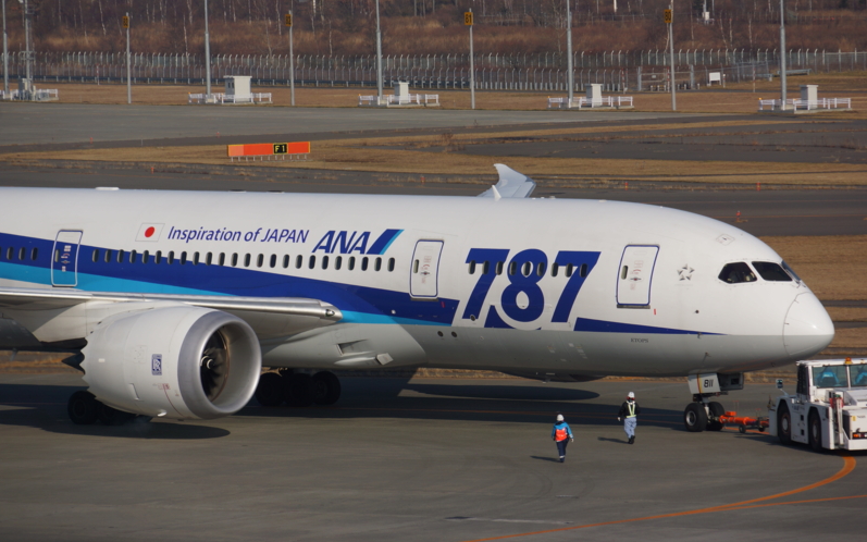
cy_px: 275
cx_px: 434
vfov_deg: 4.3
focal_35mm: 307
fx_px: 7253
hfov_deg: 6.8
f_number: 9
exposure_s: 1/640
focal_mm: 200
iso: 100
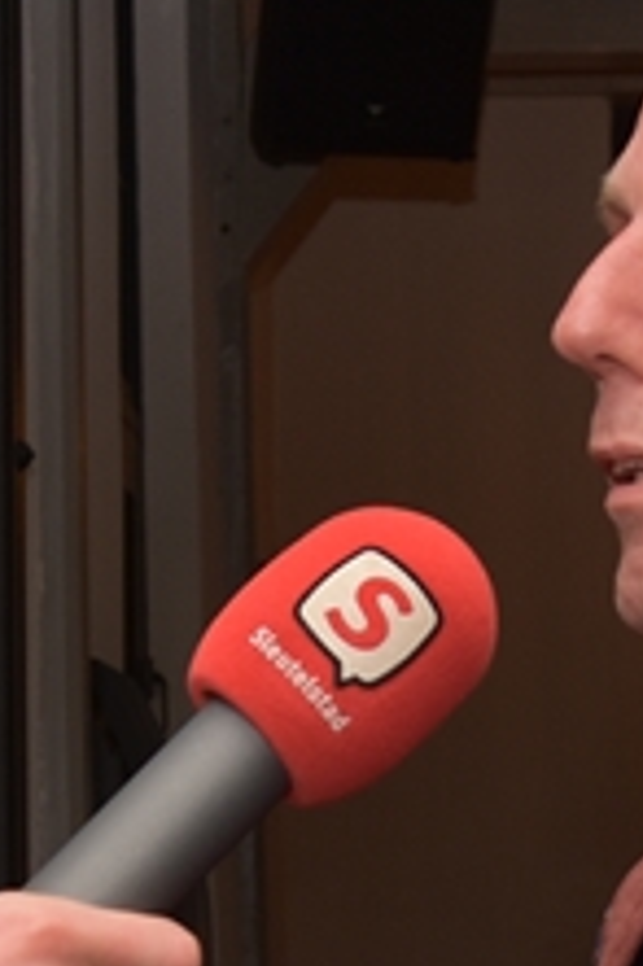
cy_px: 747
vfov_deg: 15.5
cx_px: 271
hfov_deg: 10.4
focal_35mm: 132
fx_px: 3542
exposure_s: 1/60
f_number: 5
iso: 200
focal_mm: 18
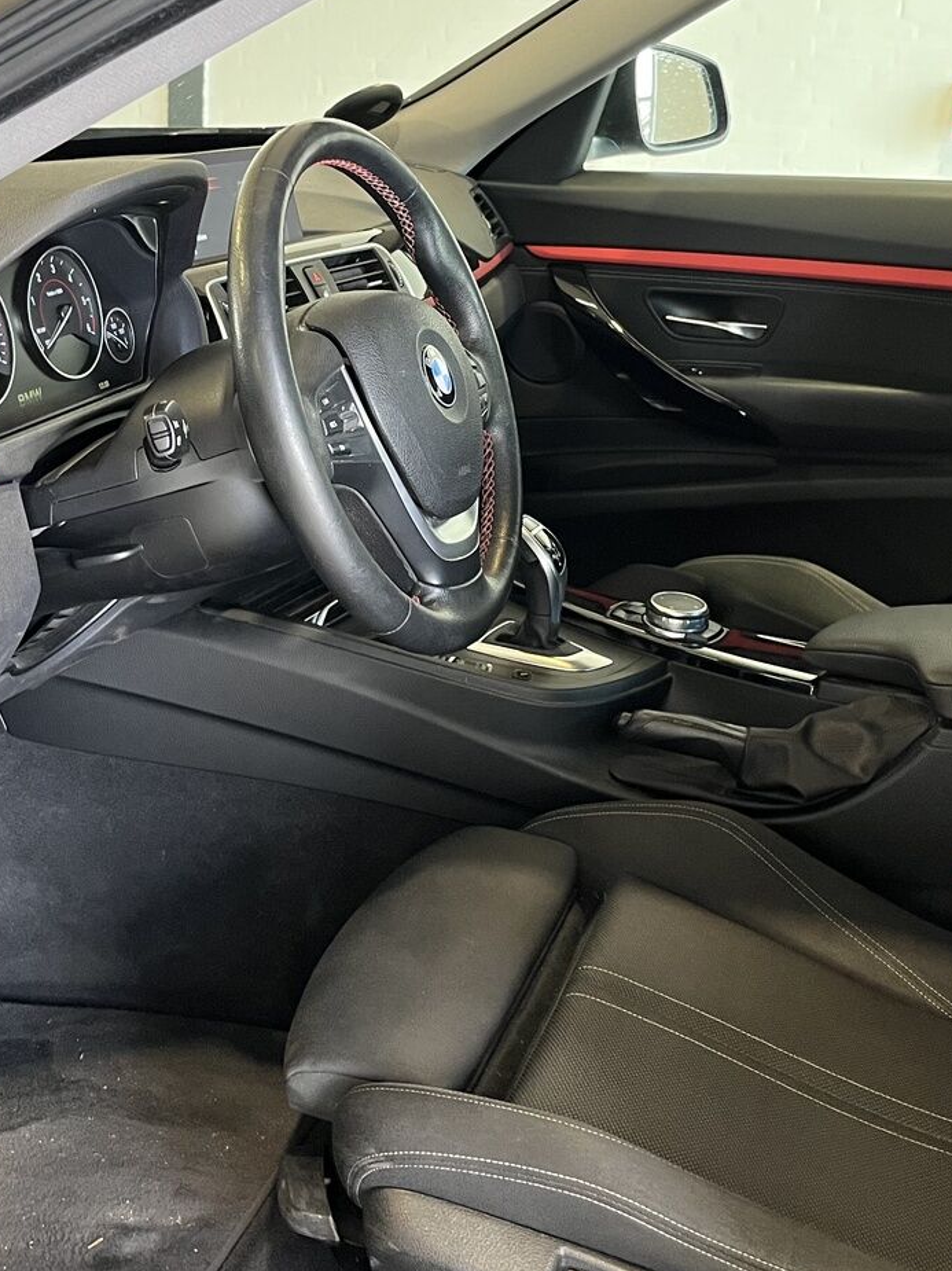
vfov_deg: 39.5
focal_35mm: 48
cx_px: 473
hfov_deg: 30.2
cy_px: 492
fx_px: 1761
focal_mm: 5.1
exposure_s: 1/60
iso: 250
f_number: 1.6
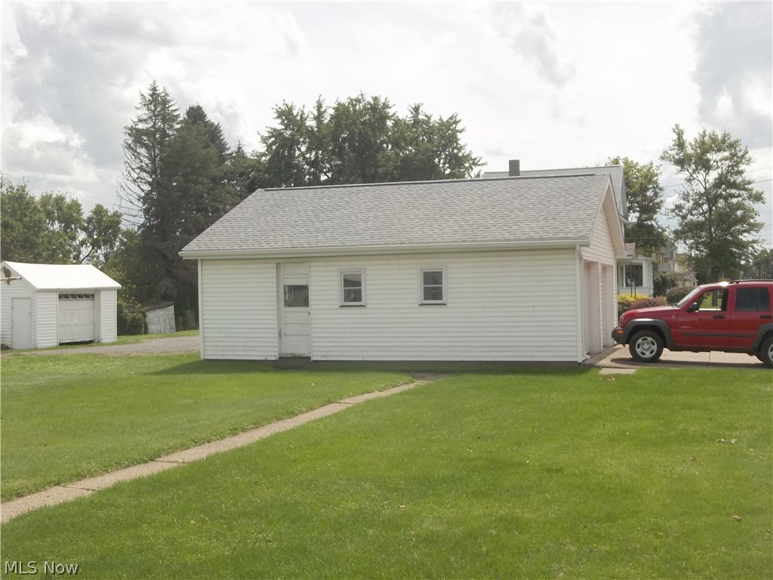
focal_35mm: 46
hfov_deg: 41.2
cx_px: 386
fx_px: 1027
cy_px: 290
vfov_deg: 31.5
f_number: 8.8
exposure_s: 1/250
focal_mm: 8.3
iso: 80
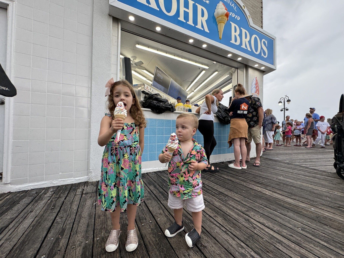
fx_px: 139
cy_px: 129
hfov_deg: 102.1
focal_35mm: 14
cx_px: 172
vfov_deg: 85.7
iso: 40
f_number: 2.2
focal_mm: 2.22
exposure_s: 1/120
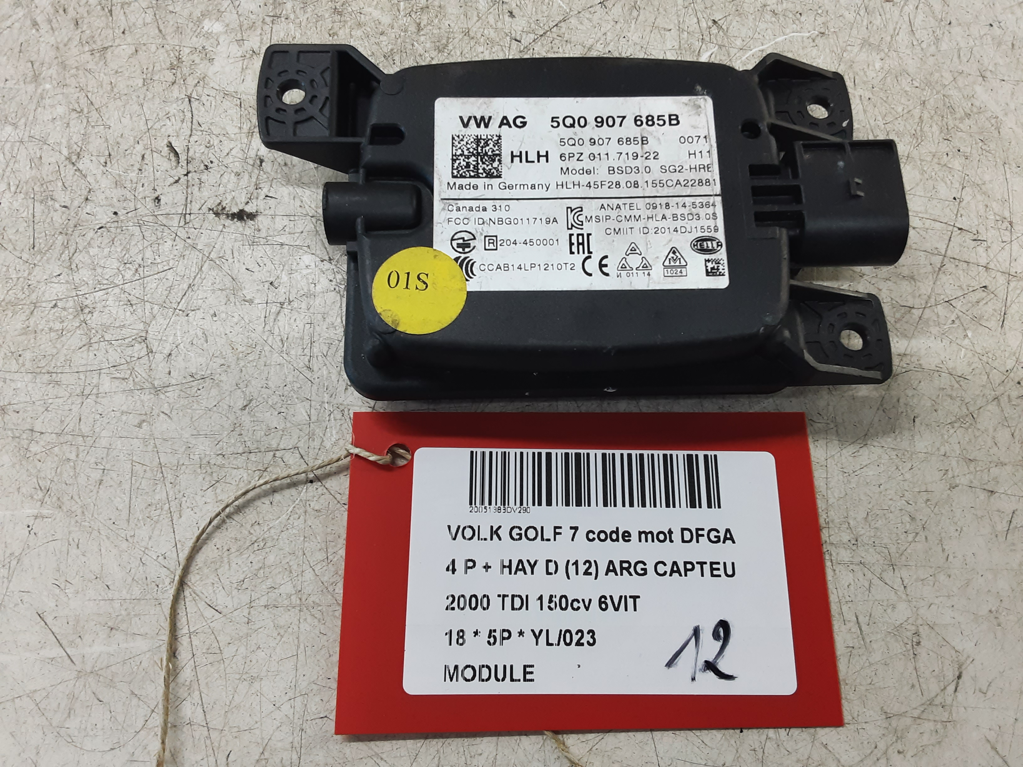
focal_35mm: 27
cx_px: 512
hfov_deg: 65.3
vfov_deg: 51.4
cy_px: 384
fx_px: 798
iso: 100
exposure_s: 1/50
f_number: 1.9
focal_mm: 2.91
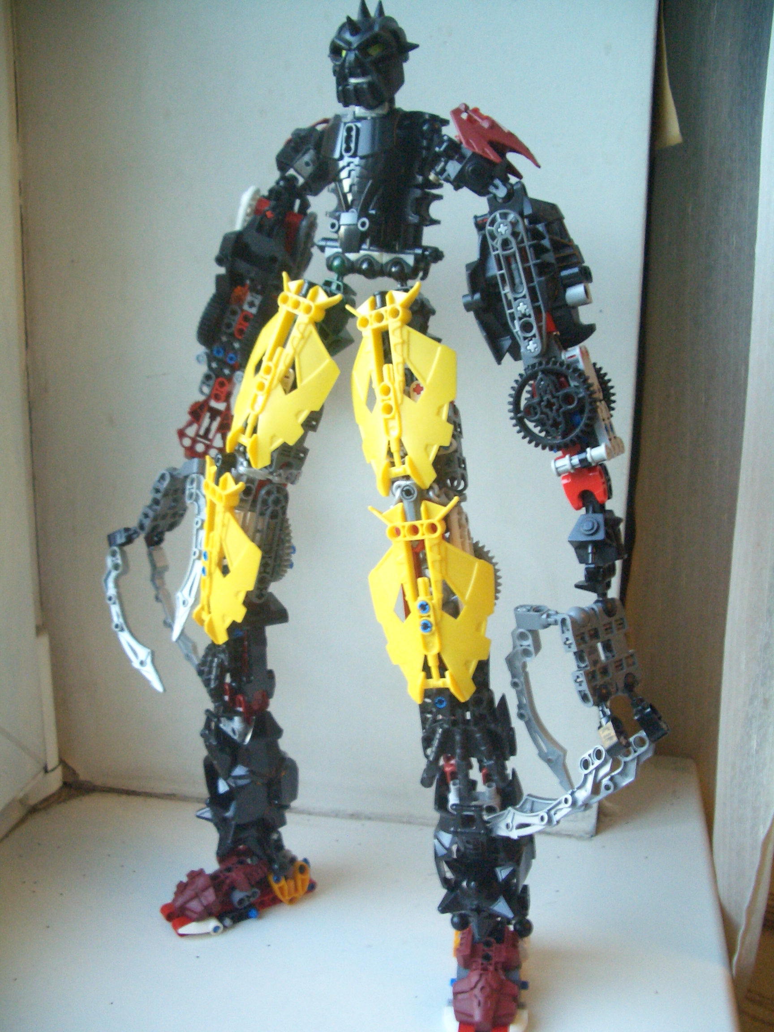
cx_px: 387
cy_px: 516
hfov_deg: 40.7
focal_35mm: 35
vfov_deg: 52.6
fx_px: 1043
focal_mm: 5.8
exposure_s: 1/15
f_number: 2.6
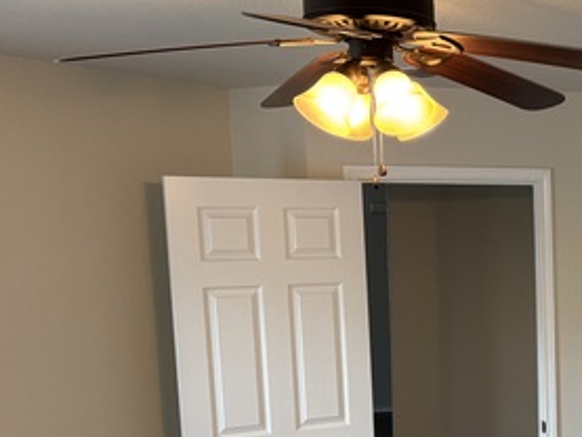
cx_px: 658
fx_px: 1009
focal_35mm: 60
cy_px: 372
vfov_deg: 23.9
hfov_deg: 28.8
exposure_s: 1/60
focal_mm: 5.96
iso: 200
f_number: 1.6
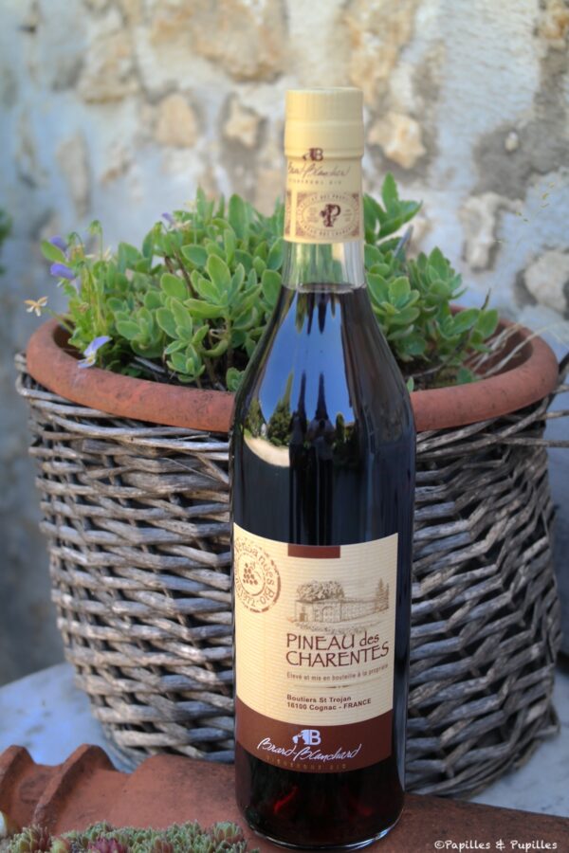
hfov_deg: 25.5
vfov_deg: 37.5
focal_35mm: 53
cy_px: 426
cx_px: 284
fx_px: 1256
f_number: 4.5
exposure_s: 1/125
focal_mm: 35
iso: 200
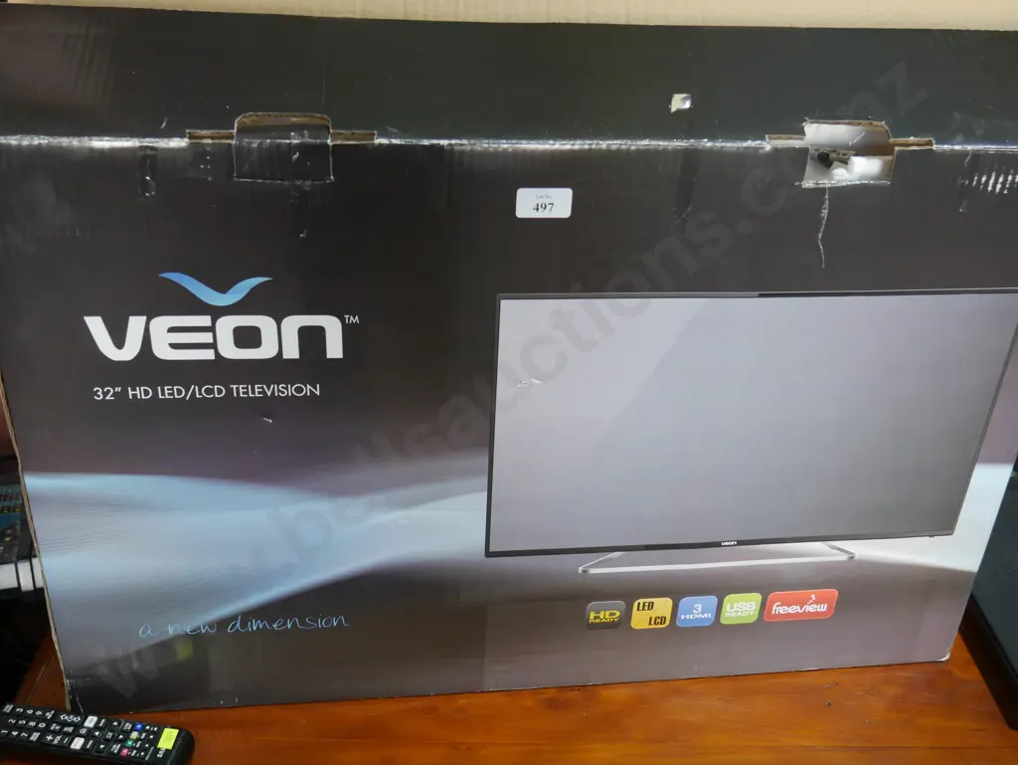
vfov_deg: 37.8
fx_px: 1118
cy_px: 382
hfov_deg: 49.0
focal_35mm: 38
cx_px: 509
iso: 250
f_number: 4.1
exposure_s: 1/60
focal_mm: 19
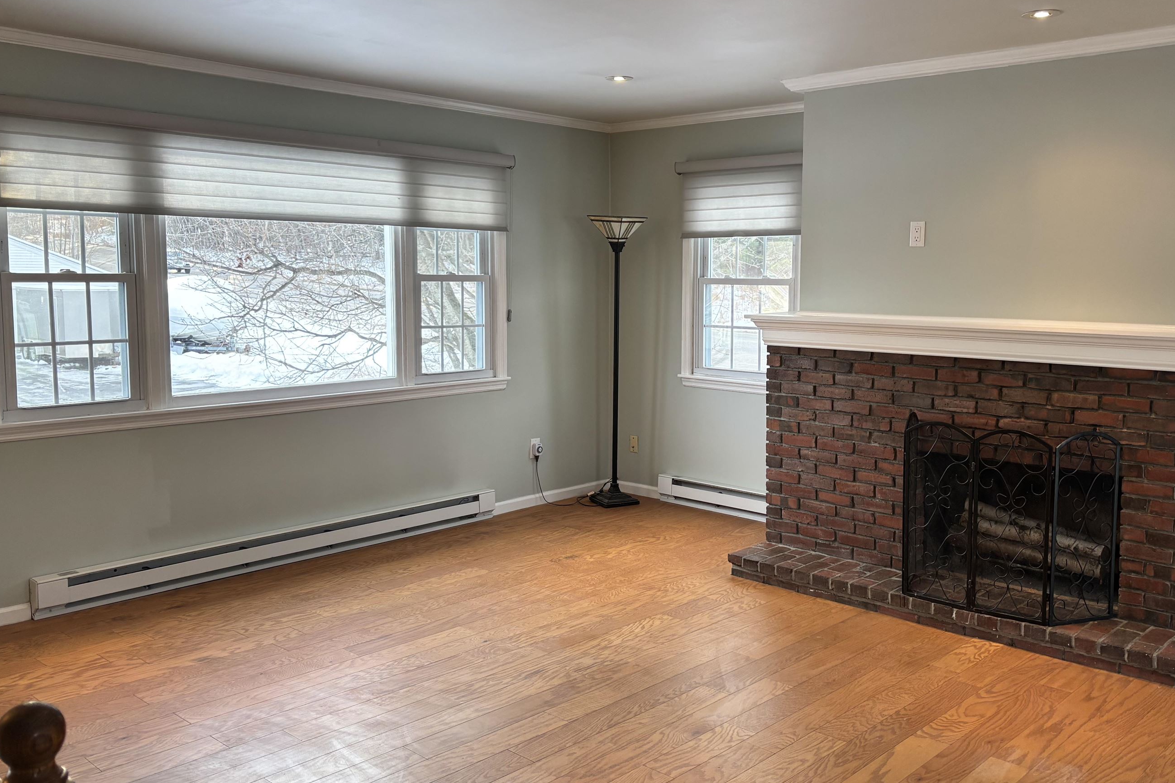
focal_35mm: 32
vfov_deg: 41.1
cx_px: 670
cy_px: 356
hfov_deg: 58.5
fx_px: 1044
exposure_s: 1/120
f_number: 1.6
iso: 100
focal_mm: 5.96
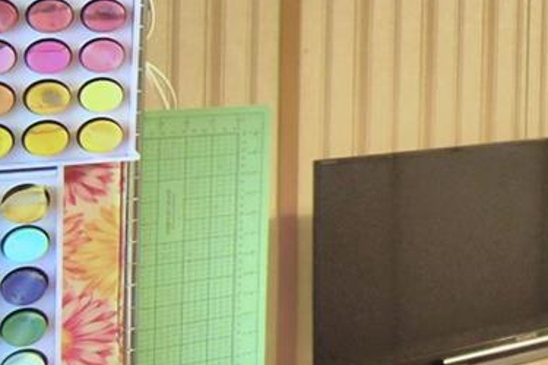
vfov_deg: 20.3
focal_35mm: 64
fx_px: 974
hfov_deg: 18.4
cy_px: -32
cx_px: 1130
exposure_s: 1/30
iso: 500
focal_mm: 10
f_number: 4.5
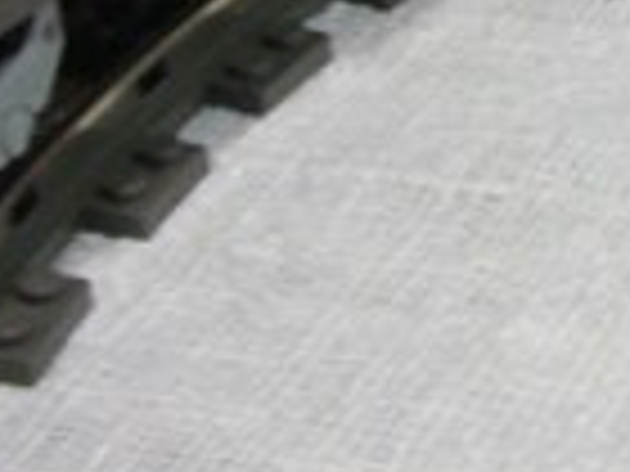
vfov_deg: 9.1
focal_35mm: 160
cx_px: 824
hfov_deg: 12.0
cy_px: -112
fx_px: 2912
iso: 200
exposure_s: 1/8
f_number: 2.8
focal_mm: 5.8
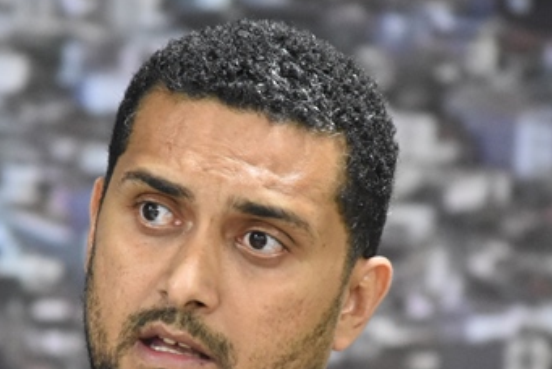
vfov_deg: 2.2
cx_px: 191
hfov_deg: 3.3
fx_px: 9499
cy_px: 316
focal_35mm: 619
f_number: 5.3
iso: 6400
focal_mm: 220
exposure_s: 1/50
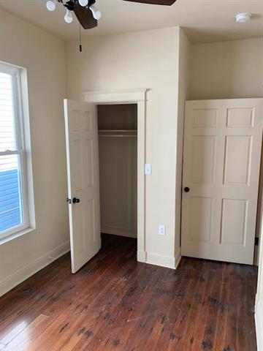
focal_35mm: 26
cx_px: 132
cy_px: 176
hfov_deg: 53.1
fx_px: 263
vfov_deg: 67.3
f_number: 1.8
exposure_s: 1/104
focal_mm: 4.25
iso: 100
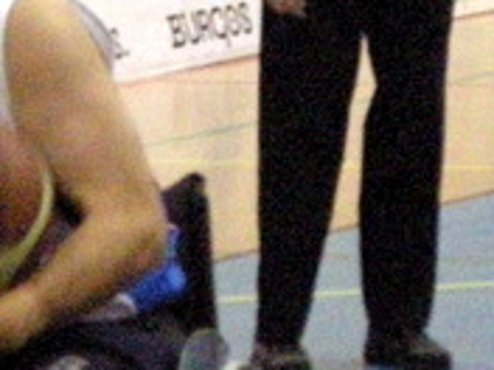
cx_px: 216
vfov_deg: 3.2
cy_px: 6
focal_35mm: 460
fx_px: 6565
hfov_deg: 4.3
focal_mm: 21.5
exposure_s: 1/83.1
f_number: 4.7
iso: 1600
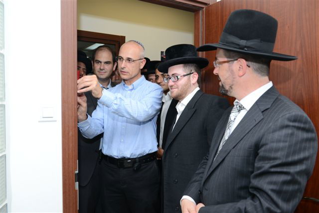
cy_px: 106
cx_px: 160
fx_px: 275
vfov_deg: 42.3
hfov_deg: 60.3
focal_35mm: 31
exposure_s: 1/100
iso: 400
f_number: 4.5
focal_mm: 31
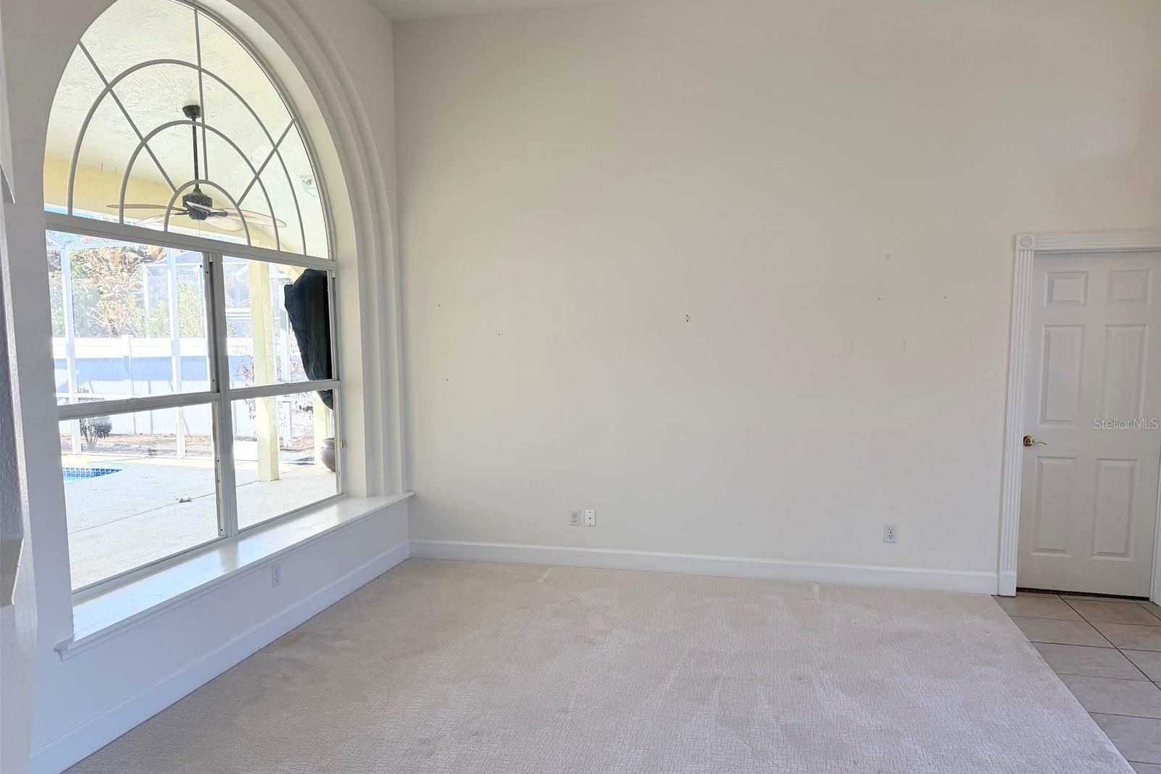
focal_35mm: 25
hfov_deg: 71.5
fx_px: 806
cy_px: 423
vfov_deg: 51.2
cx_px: 580
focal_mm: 6.76
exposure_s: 1/504
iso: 100
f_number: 1.78
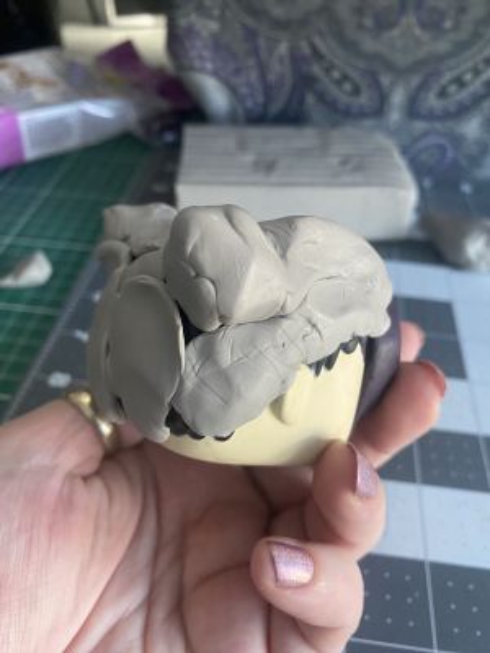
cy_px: 326
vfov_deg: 69.4
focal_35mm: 25
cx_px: 245
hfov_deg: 54.9
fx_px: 472
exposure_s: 1/45
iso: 500
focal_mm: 4.25
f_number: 1.8
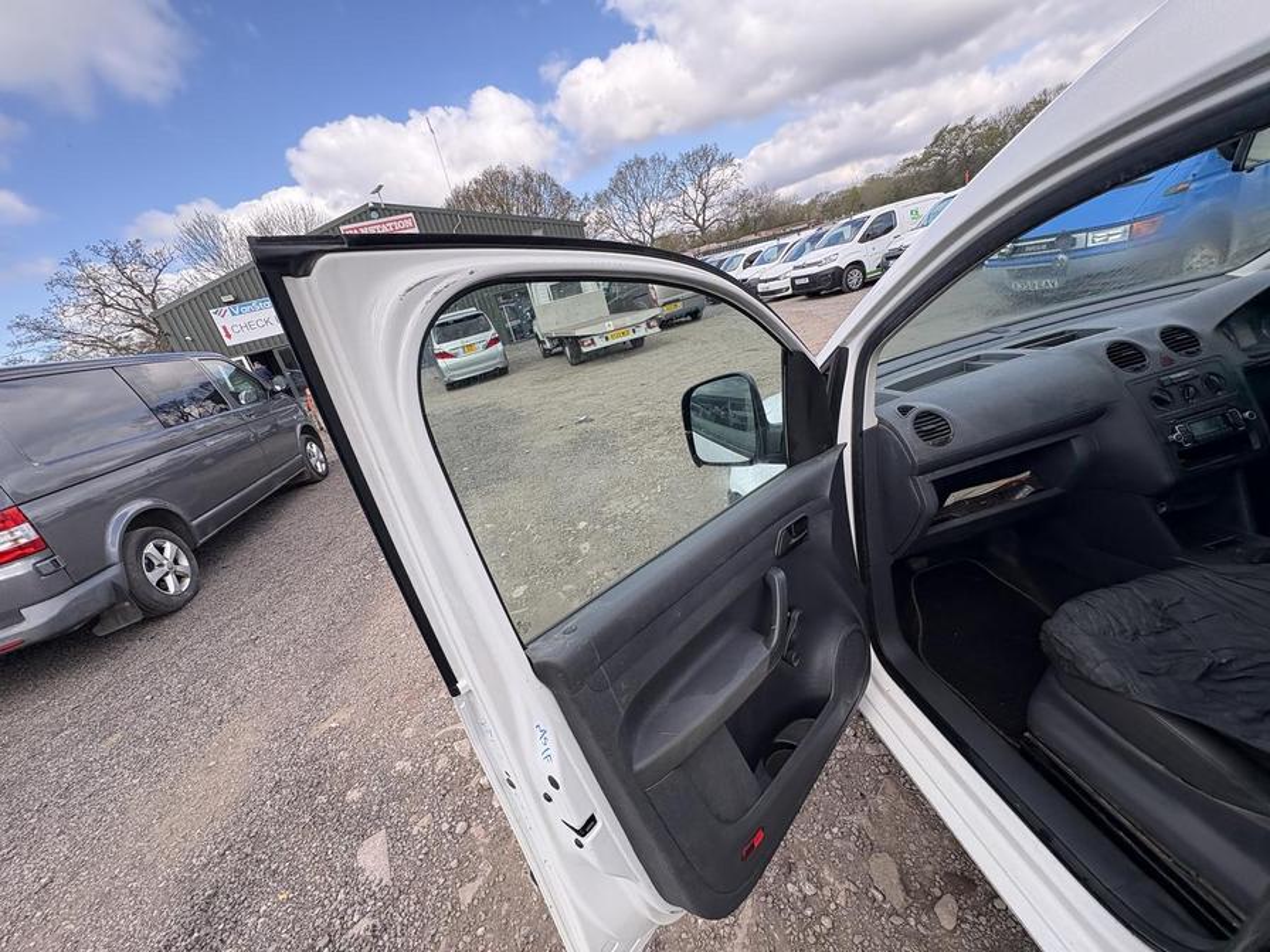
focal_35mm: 14
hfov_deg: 102.1
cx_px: 635
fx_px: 514
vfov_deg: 85.7
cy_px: 476
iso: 40
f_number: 2.2
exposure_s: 1/364
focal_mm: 2.22
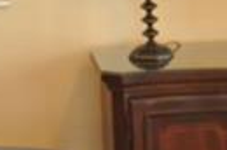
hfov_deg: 11.8
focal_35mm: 165
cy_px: 90
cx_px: 367
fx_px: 1038
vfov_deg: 8.3
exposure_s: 1/30
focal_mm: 14
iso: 800
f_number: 2.8
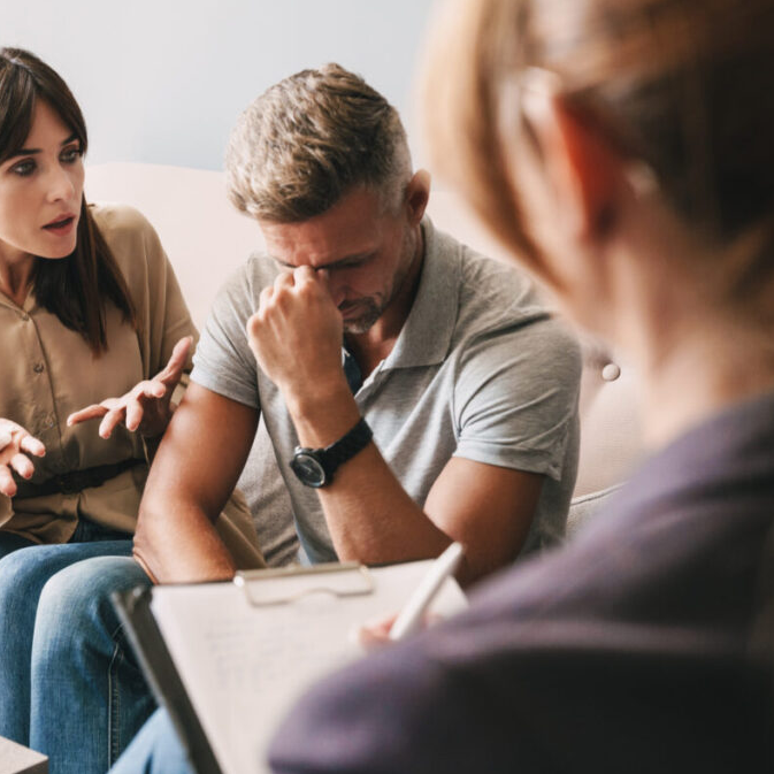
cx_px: 227
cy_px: 390
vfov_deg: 26.1
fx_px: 1670
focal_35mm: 66
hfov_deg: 25.9
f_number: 4.5
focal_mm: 51
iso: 1000
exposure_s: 1/160
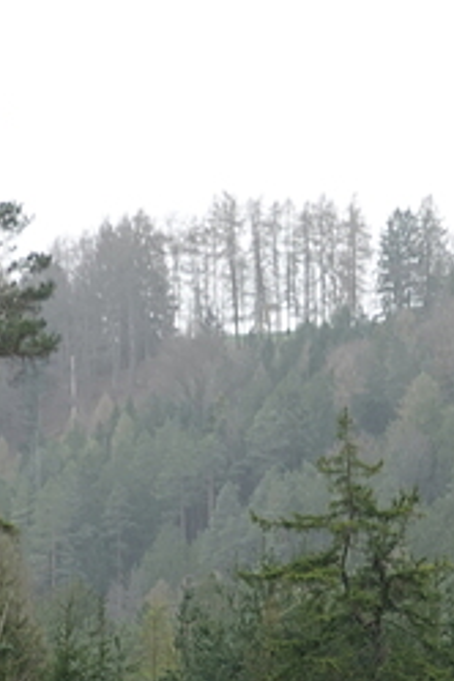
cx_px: 291
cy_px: 1190
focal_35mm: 342
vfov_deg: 5.9
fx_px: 6469
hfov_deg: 4.0
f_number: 4
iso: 125
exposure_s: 1/320
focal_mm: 31.46
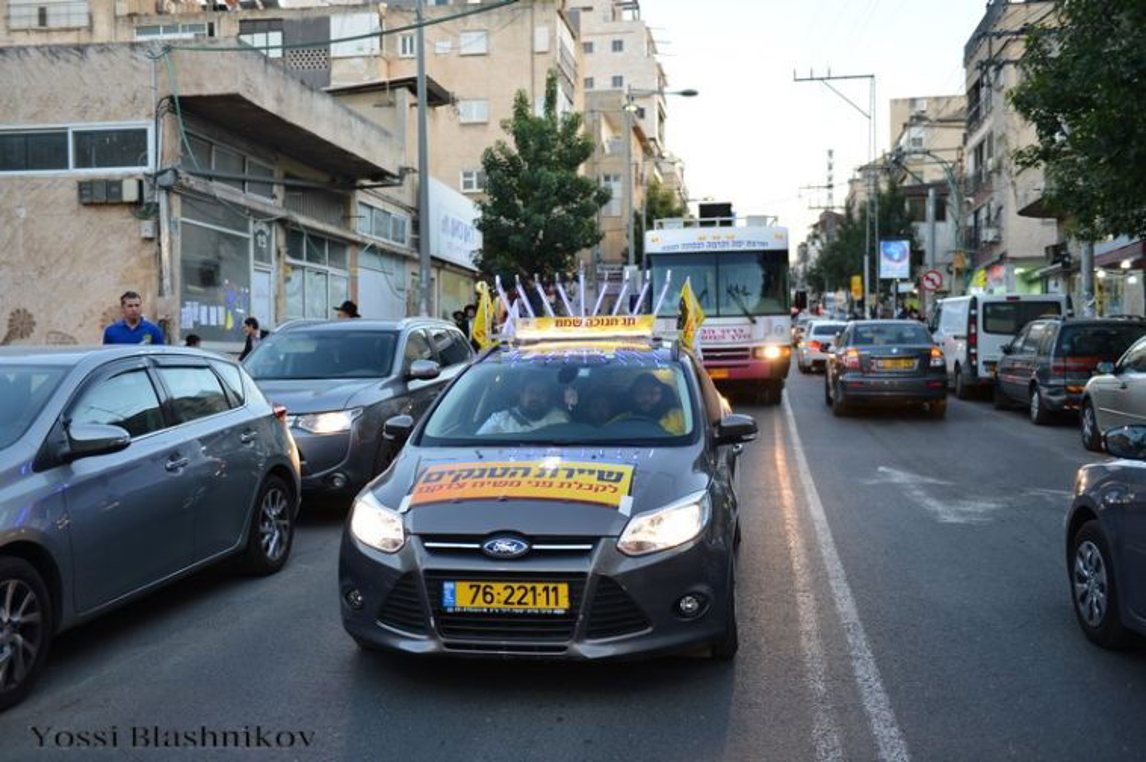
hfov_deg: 53.2
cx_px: 573
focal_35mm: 36
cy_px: 381
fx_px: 1145
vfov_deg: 36.8
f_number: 2.8
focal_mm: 36
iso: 400
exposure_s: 1/160
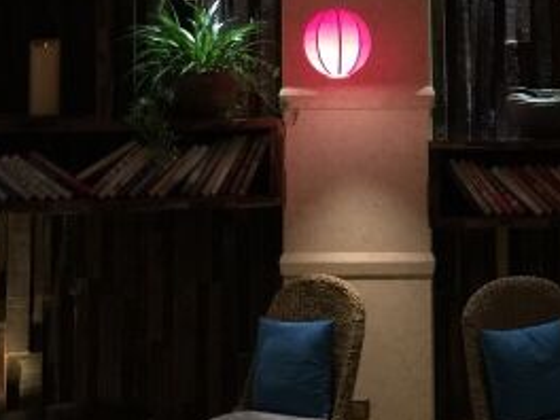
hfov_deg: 24.8
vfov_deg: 19.0
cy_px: 105
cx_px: 479
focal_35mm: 77
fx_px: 1246
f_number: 2.2
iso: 125
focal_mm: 4.15
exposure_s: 1/4
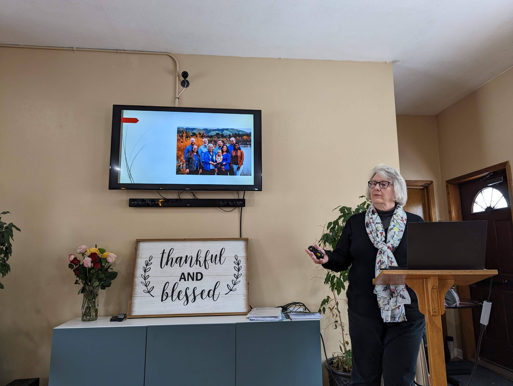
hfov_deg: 71.5
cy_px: 193
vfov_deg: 56.9
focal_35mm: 24
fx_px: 356
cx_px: 256
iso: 49
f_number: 1.85
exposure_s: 1/60.1
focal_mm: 6.81
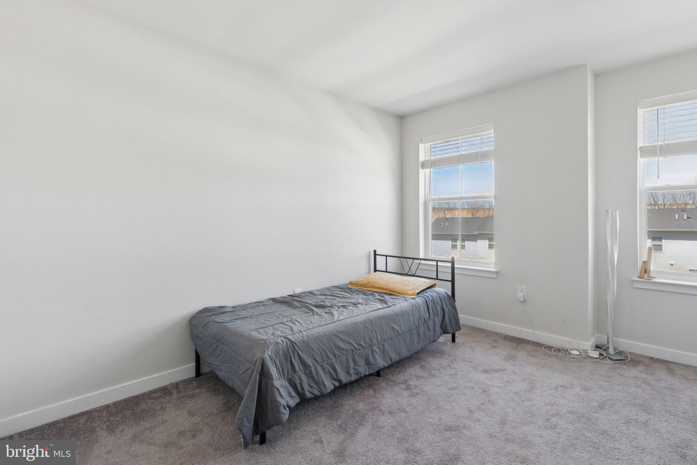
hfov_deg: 95.0
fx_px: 319
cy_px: 232
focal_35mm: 16
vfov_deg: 72.0
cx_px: 348
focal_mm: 11
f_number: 8
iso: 400
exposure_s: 1/30
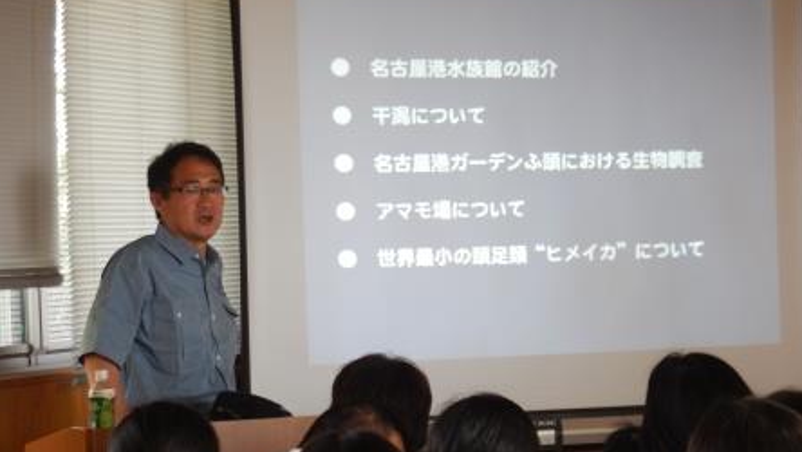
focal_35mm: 132
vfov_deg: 9.2
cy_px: 253
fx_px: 2808
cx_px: 401
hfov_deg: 16.3
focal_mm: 21.5
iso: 320
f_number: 4.9
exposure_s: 1/30
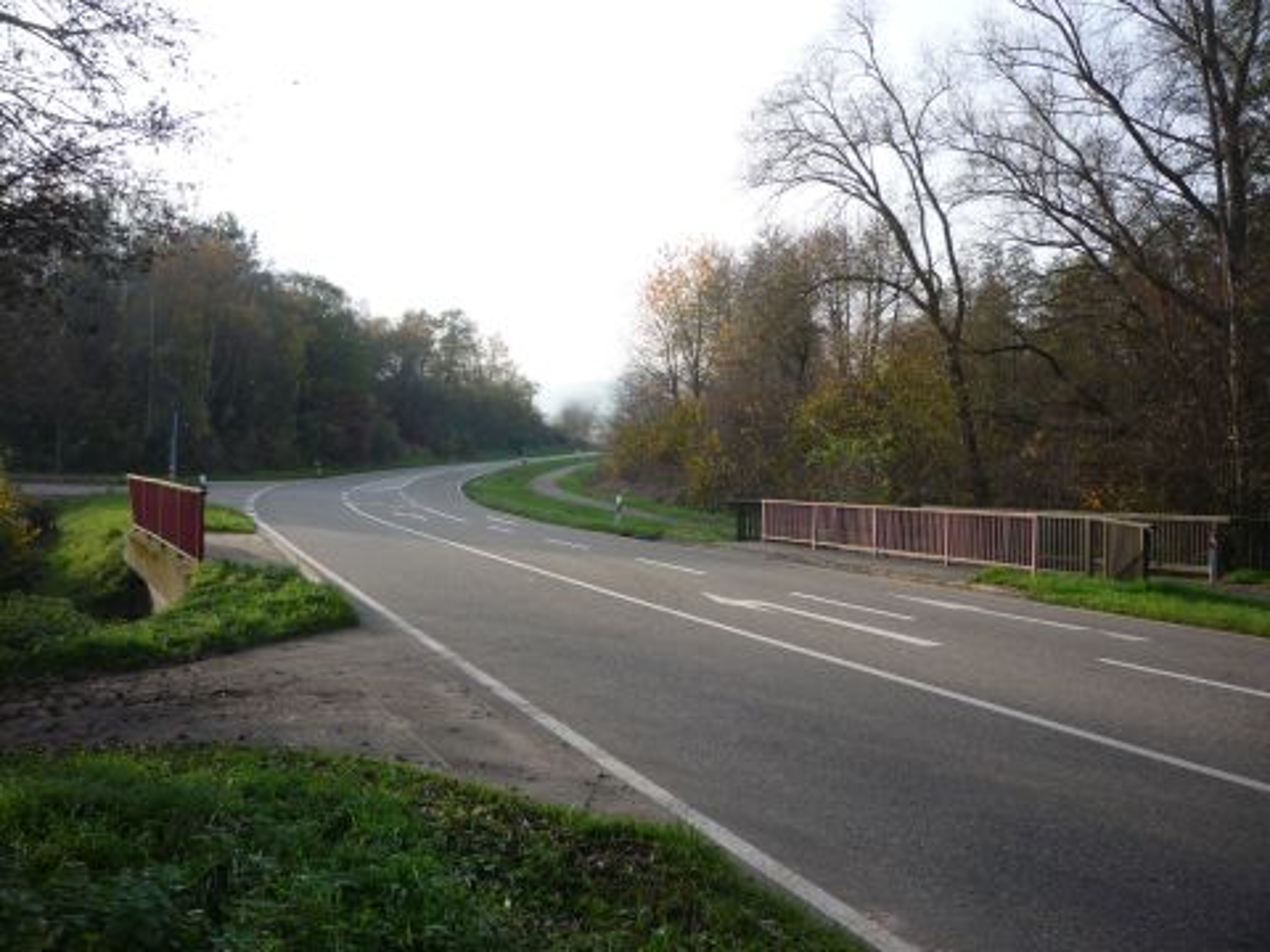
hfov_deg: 56.8
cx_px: 635
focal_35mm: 32
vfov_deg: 44.2
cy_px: 476
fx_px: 1174
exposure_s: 1/200
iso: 100
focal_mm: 5.2
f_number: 4
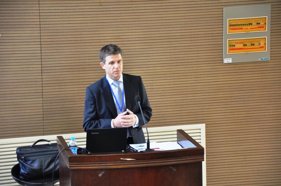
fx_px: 1076
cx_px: 140
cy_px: 93
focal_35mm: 138
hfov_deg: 14.9
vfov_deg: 9.9
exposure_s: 1/8
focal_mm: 92
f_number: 5.6
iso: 400
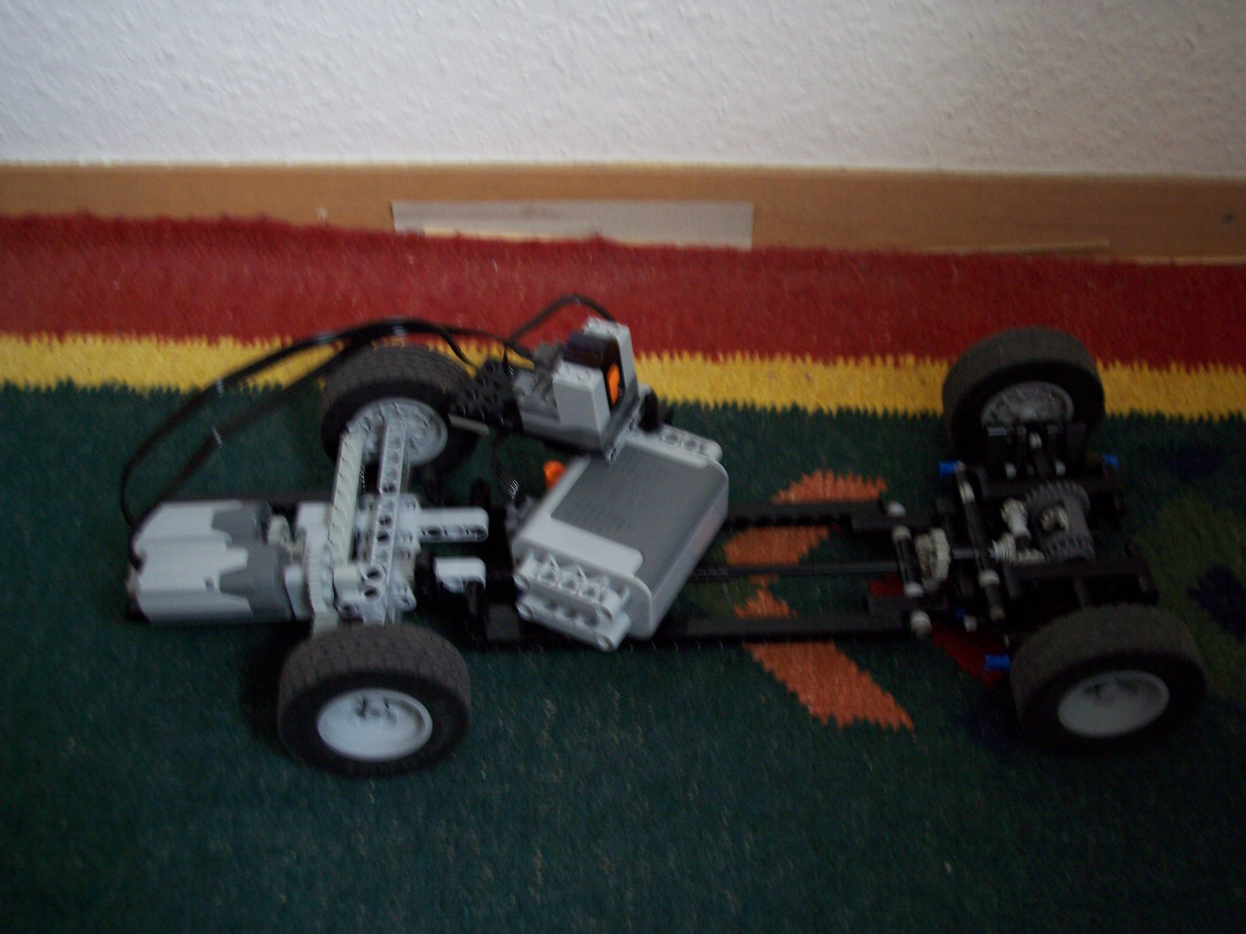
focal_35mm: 40
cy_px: 471
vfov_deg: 36.0
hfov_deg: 46.8
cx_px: 624
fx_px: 1440
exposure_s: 1/8
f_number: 3.4
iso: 200
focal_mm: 8
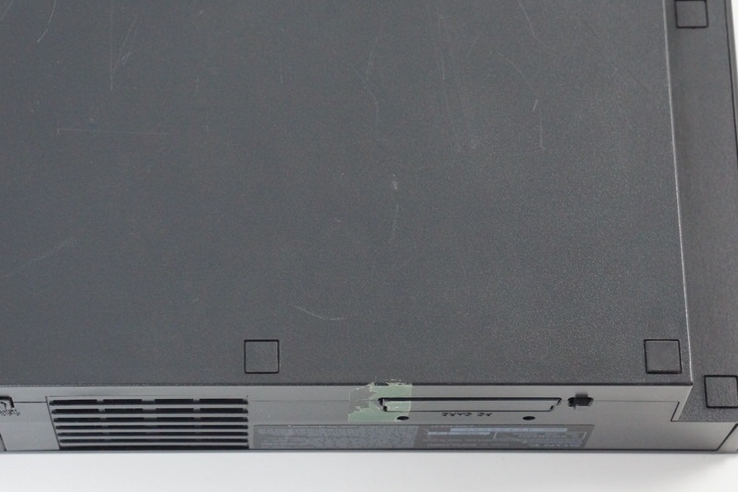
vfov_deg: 12.5
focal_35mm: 109
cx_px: 274
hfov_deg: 18.7
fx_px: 2233
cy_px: 166
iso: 1600
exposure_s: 1/60
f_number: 6.3
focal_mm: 50
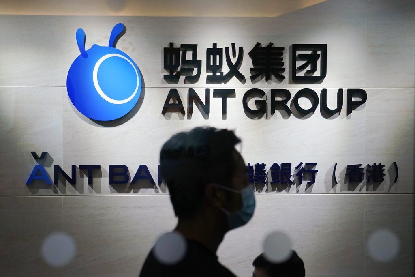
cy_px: 138
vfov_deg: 16.1
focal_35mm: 85
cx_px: 208
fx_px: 980
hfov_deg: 23.9
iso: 1600
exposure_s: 1/1250
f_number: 5
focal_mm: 85
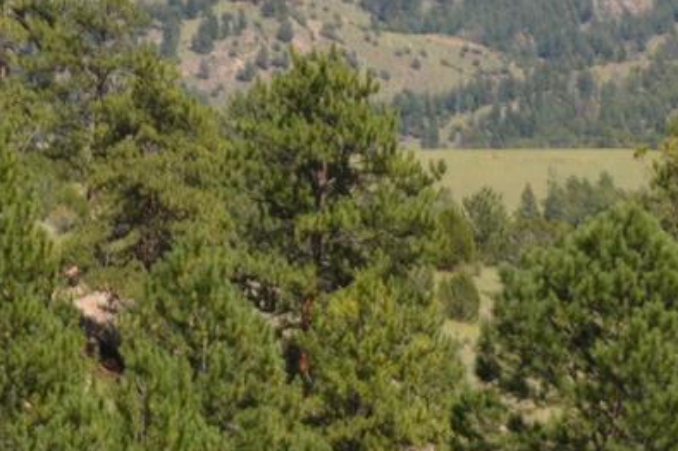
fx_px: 5720
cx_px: 492
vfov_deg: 4.5
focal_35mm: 304
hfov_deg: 6.8
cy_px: -50
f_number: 5.6
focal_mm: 78
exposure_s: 1/500
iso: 140
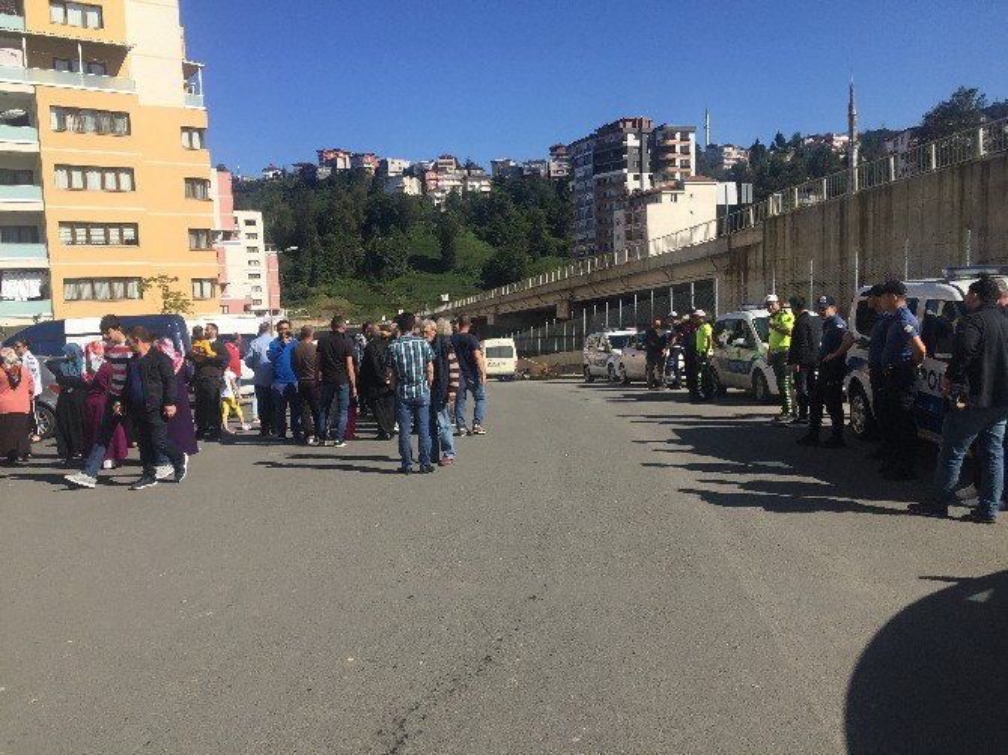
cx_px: 504
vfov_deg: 48.2
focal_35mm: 29
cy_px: 378
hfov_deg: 61.7
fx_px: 844
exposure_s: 1/2475
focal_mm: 4.15
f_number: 2.2
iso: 32
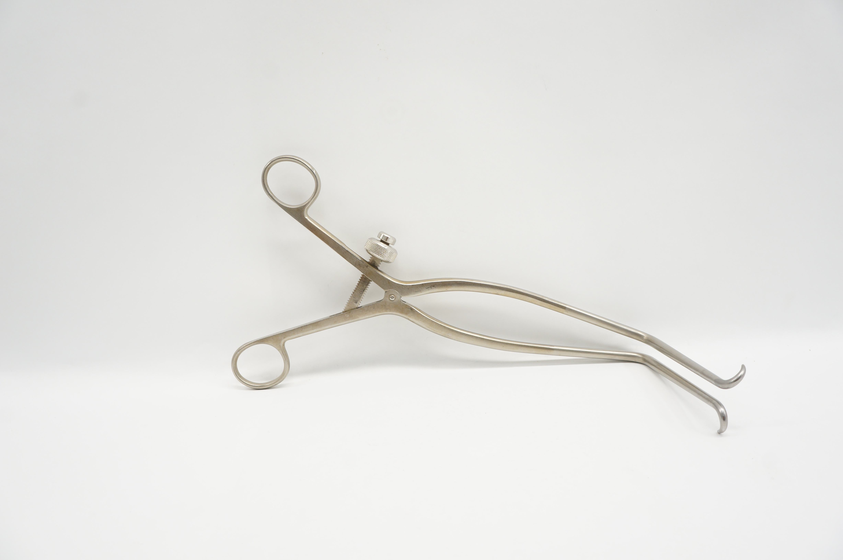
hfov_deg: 67.4
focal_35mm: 27
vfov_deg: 47.8
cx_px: 422
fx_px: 632
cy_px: 280
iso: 200
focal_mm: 18
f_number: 8
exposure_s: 1/20
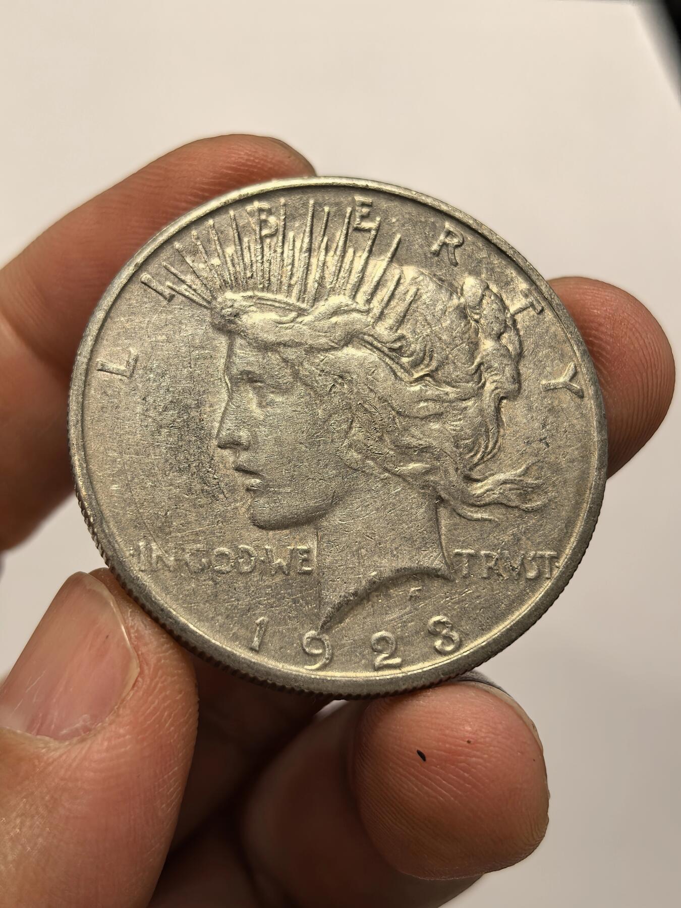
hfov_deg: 27.0
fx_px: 1416
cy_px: 454
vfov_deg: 35.5
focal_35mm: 54
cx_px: 340
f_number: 2
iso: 200
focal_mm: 6.98
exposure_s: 1/100
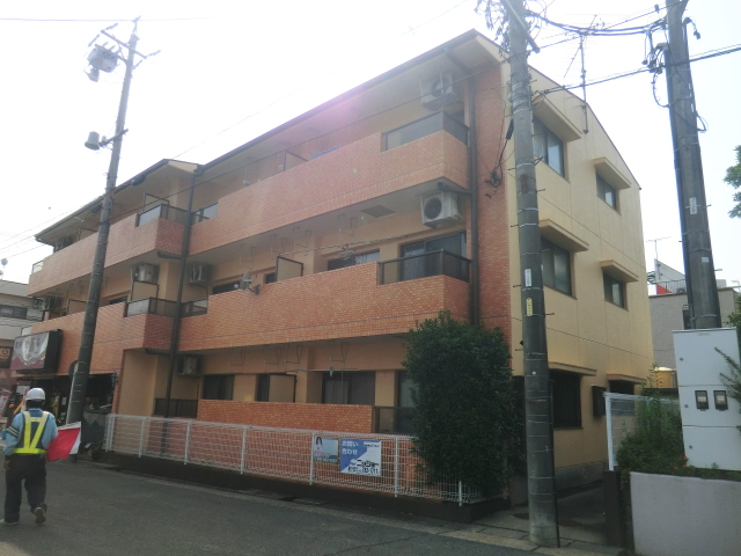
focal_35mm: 24
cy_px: 278
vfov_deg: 56.8
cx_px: 370
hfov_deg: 71.6
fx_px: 514
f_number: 7.5
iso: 80
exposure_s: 1/200
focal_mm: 4.3
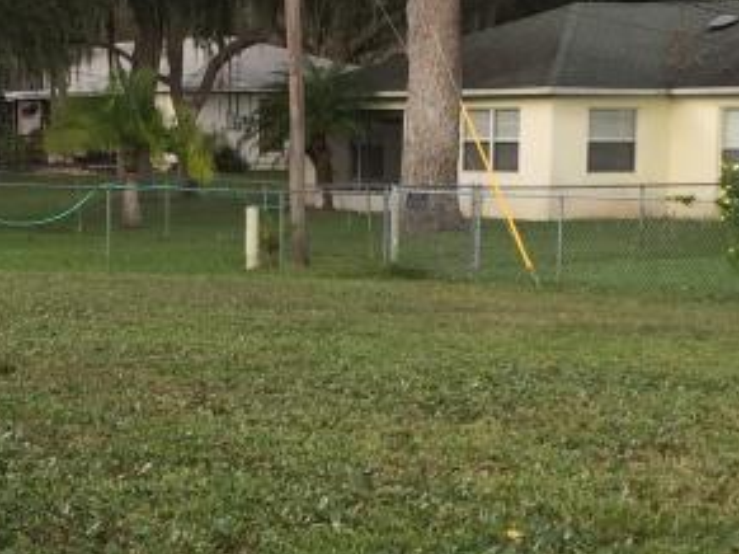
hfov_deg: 19.1
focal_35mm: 102
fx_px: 2177
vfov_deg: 14.4
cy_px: 435
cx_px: 190
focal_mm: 4.15
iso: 32
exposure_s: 1/120
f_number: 2.2
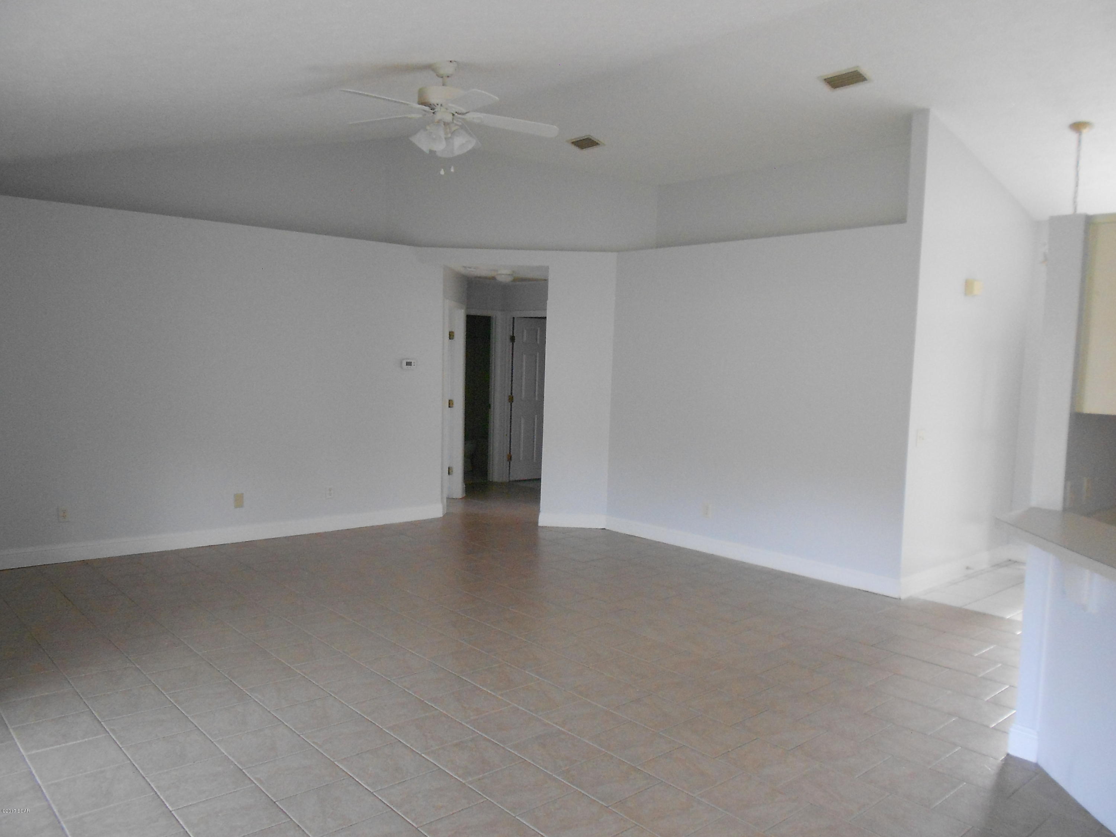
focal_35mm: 26
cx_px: 558
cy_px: 418
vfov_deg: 53.1
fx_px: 838
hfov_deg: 67.3
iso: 400
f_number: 3.2
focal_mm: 4.6
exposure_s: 1/60
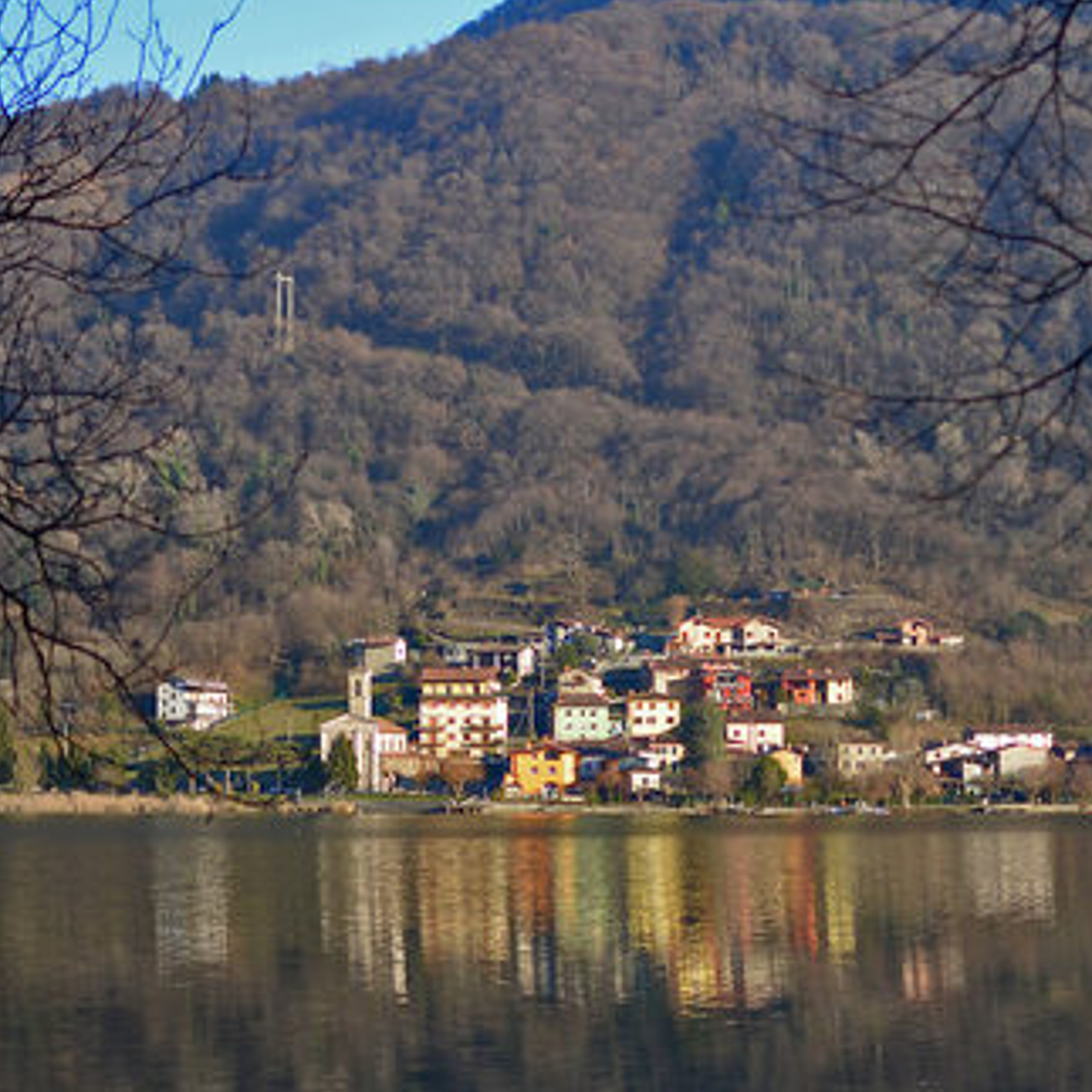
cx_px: 659
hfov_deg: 20.9
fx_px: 2955
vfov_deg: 20.9
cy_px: 499
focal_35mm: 83
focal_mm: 35
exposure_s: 1/500
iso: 160
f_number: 2.2
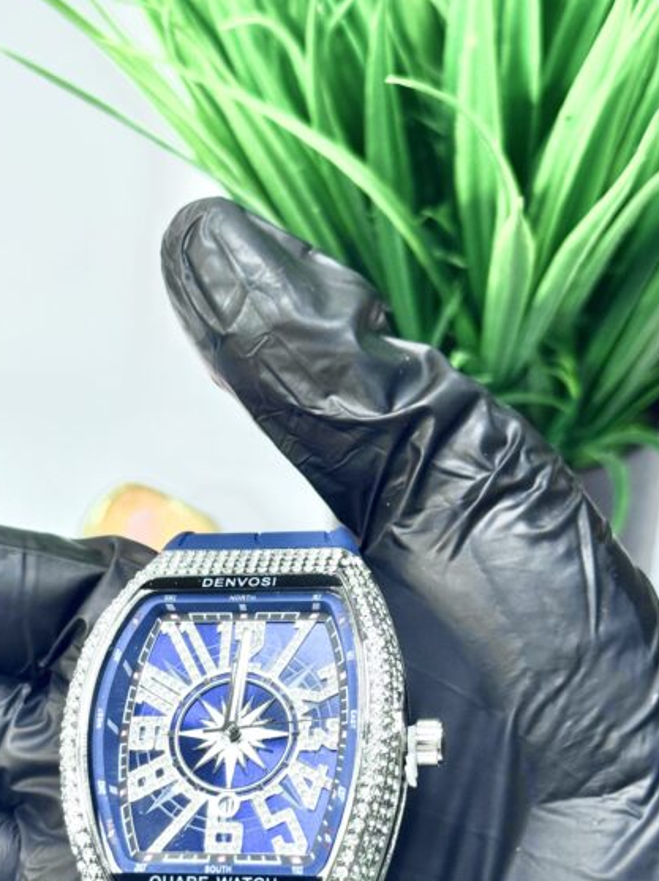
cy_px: 569
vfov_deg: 28.0
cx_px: 254
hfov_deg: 21.2
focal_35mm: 69
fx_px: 1753
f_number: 1.78
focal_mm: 6.76
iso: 125
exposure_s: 1/100
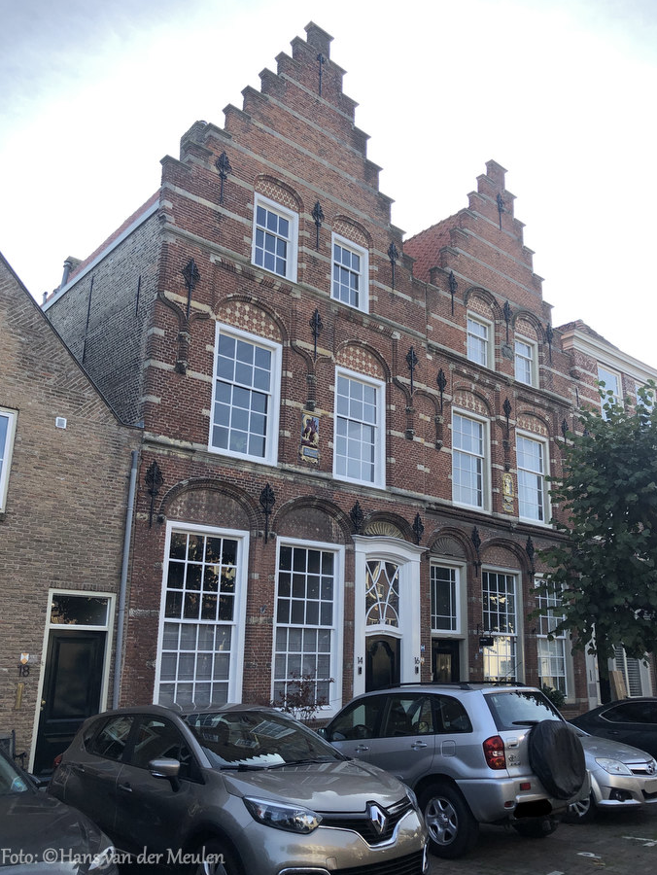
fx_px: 733
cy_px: 451
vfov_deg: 61.6
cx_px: 324
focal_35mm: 29
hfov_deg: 48.3
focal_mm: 3.99
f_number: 1.8
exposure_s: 1/899
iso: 20
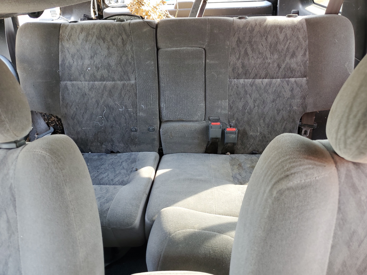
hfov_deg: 67.3
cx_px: 184
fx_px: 276
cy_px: 138
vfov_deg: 53.1
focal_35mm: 26
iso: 50
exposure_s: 1/60.2
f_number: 1.5
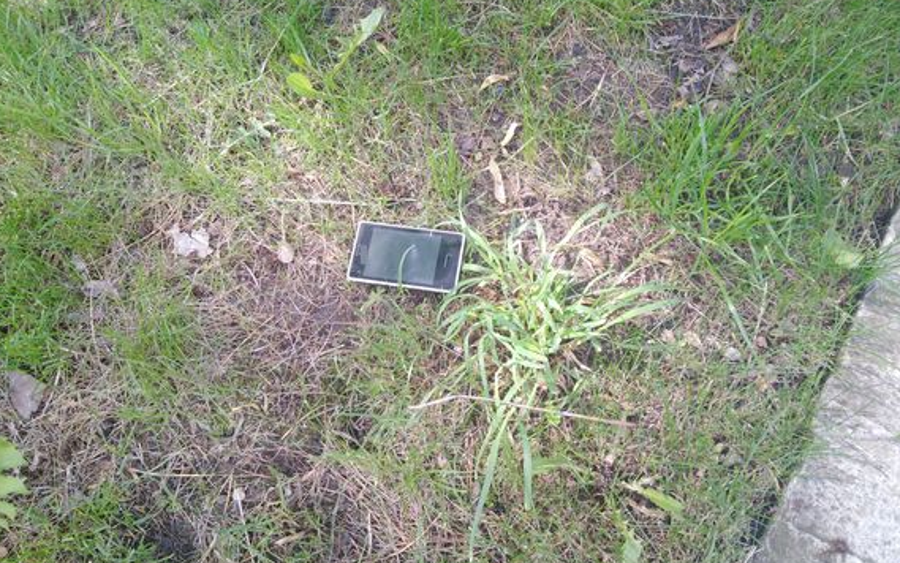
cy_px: 295
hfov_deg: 68.4
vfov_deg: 46.0
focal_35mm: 27
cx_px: 451
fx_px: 662
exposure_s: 1/100
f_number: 2.2
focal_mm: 3.37
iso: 153
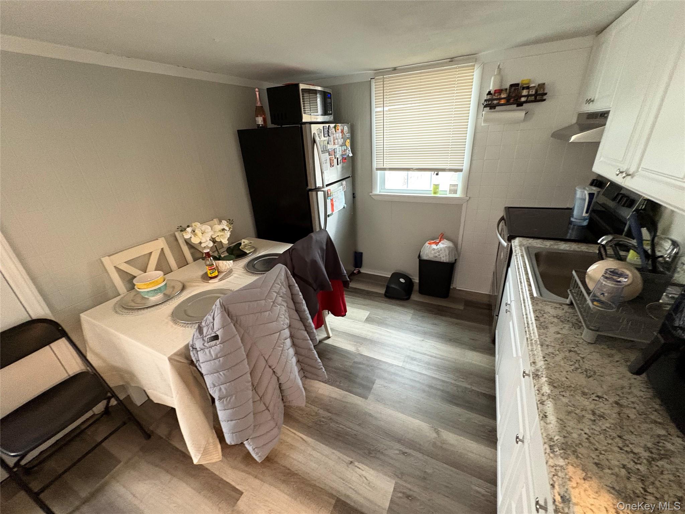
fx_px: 277
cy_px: 257
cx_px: 342
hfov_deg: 102.1
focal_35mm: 14
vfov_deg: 85.7
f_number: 2.2
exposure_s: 1/60
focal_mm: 2.22
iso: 640
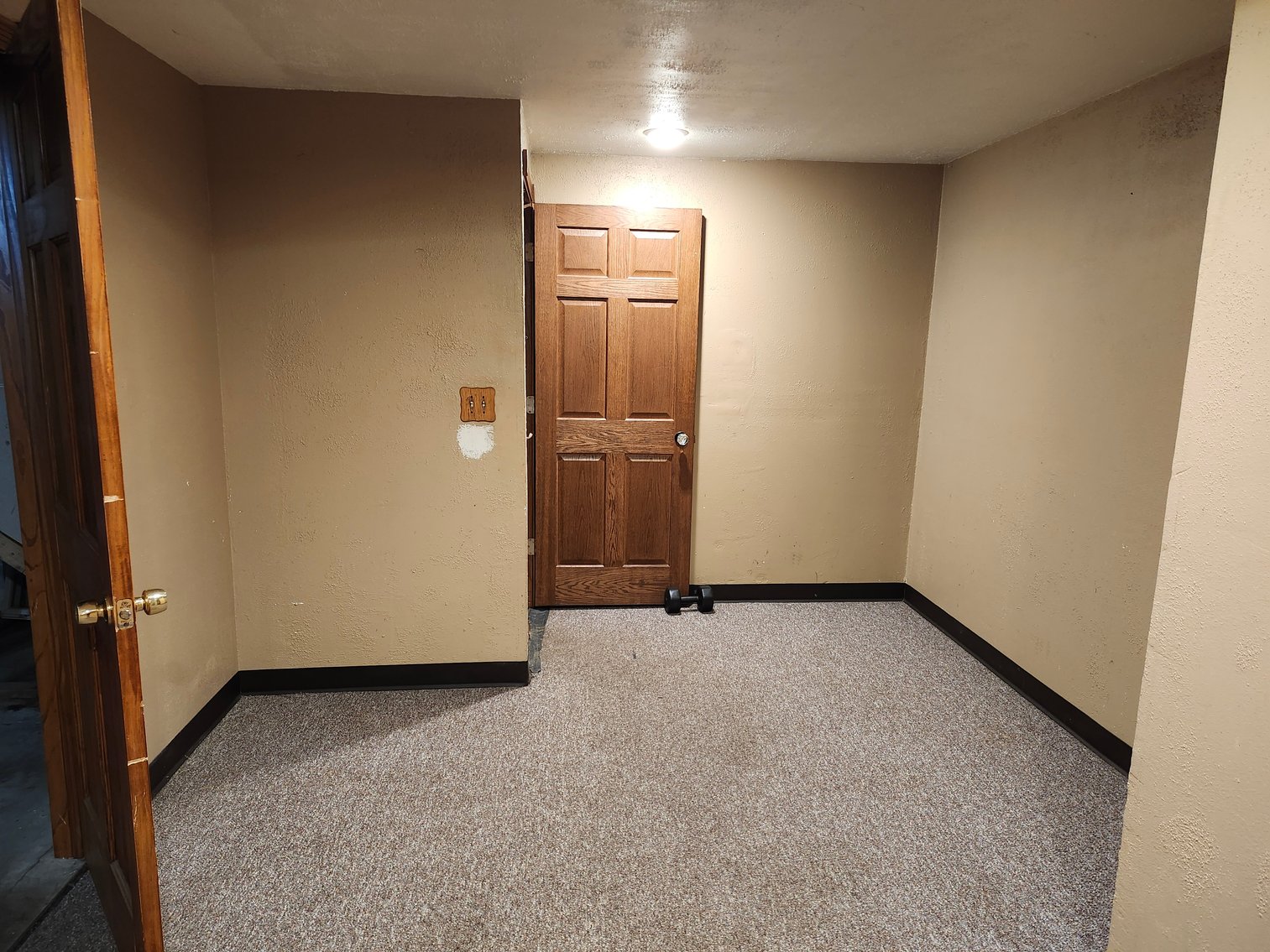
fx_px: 844
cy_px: 476
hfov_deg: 73.9
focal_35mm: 23
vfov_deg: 58.9
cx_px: 635
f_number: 1.8
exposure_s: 1/40
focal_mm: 5.54
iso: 500
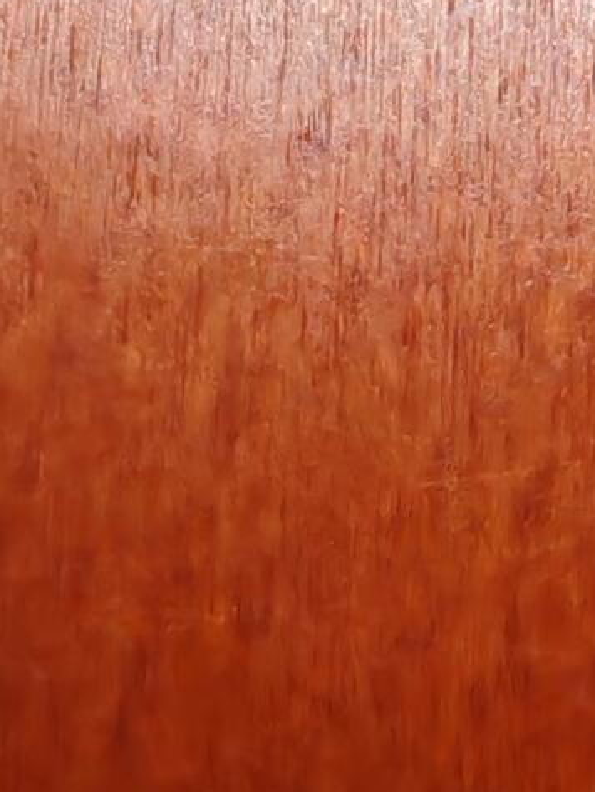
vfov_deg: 19.5
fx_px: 2268
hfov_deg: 13.4
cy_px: 82
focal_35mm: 99
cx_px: 1076
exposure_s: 1/33
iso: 160
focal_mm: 1.96
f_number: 2.2
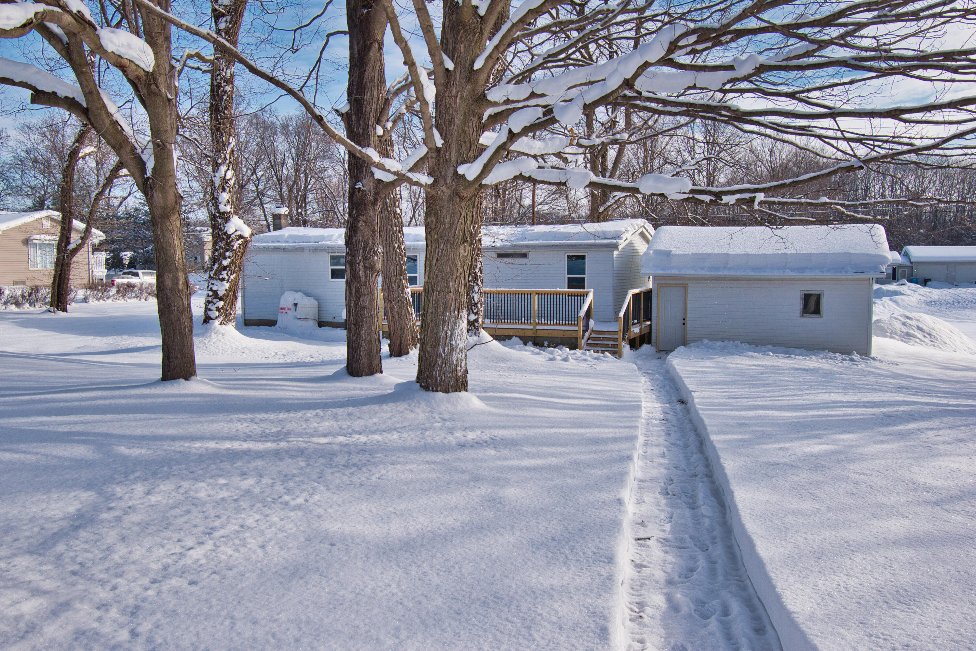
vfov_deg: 43.6
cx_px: 488
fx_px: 813
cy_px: 326
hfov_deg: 61.9
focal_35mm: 30
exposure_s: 1/2000
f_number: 8
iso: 640
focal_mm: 20
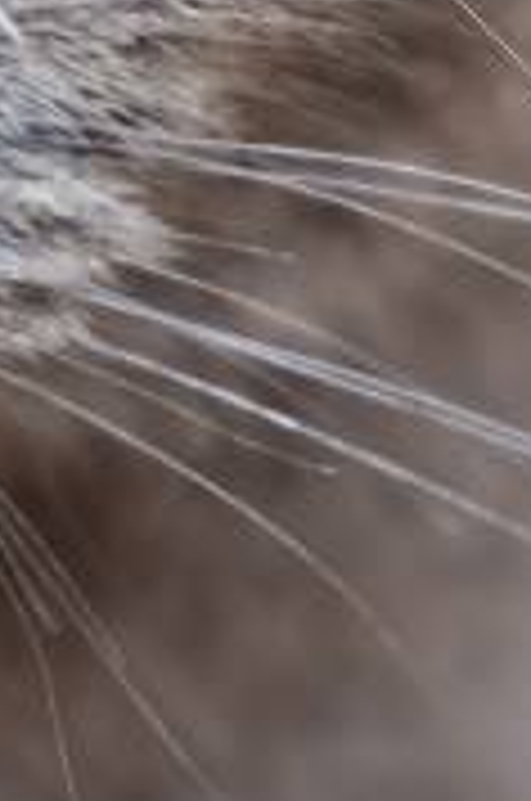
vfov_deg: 5.3
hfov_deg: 3.5
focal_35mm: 388
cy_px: -243
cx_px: -770
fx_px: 8617
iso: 200
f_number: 2
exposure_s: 1/100
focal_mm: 35
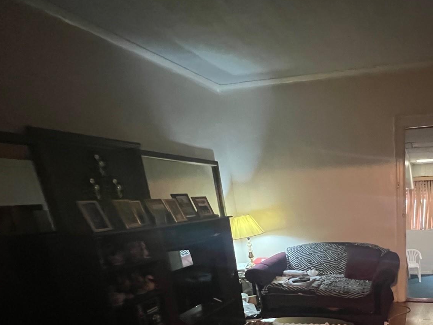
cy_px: 282
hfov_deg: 64.9
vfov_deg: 52.9
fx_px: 288
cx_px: 366
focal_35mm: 23
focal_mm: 1.57
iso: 1000
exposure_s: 1/40
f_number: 1.8
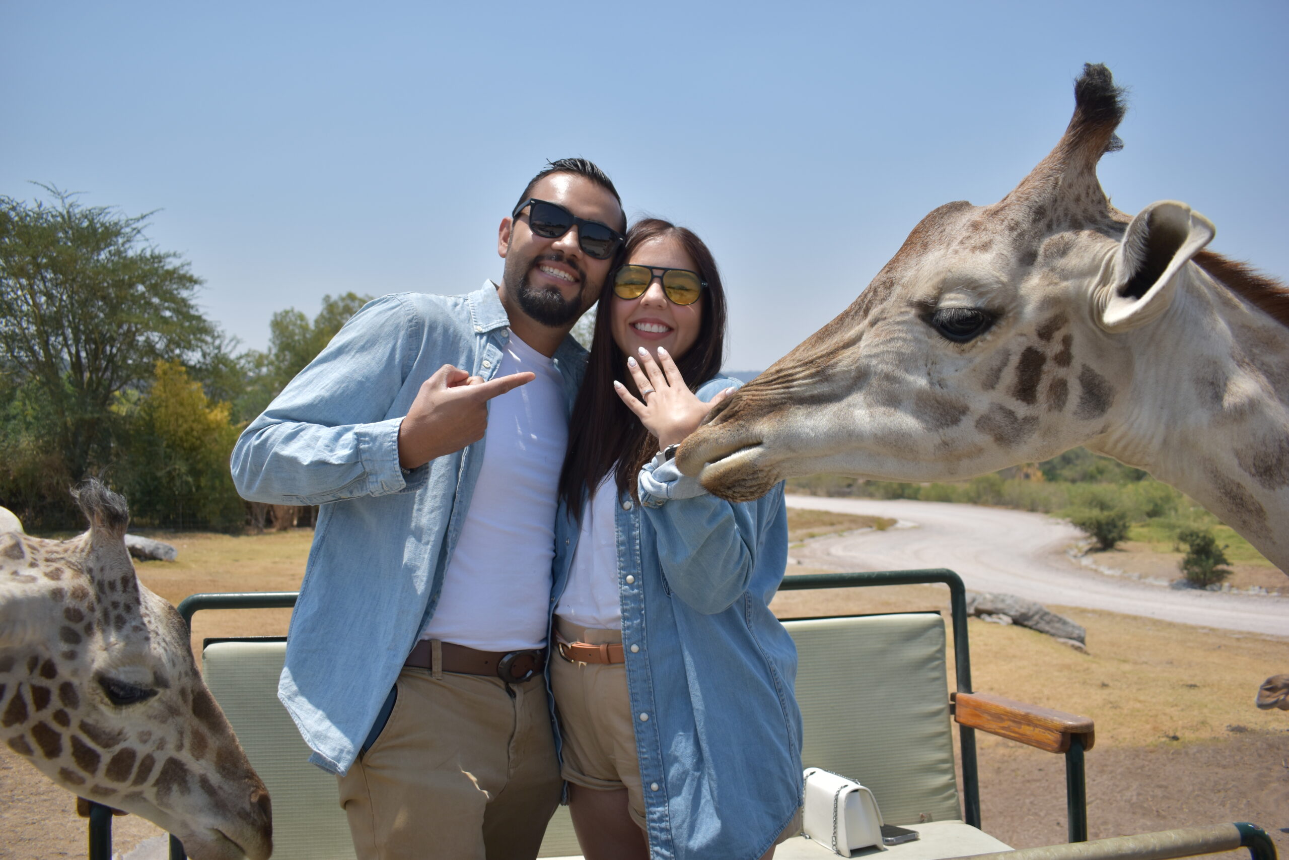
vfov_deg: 47.9
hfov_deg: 67.4
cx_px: 644
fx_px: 967
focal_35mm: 27
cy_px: 430
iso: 100
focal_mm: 18
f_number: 4.5
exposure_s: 1/1600
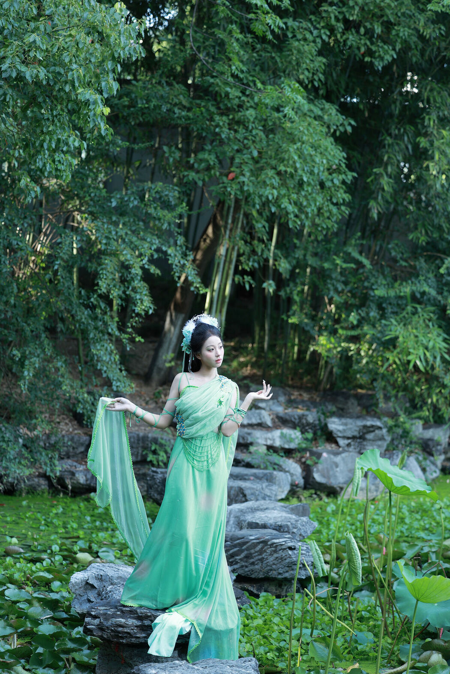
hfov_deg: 17.1
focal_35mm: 80
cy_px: 337
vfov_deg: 25.4
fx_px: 1500
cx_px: 225
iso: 200
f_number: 2.8
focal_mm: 81
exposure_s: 1/125
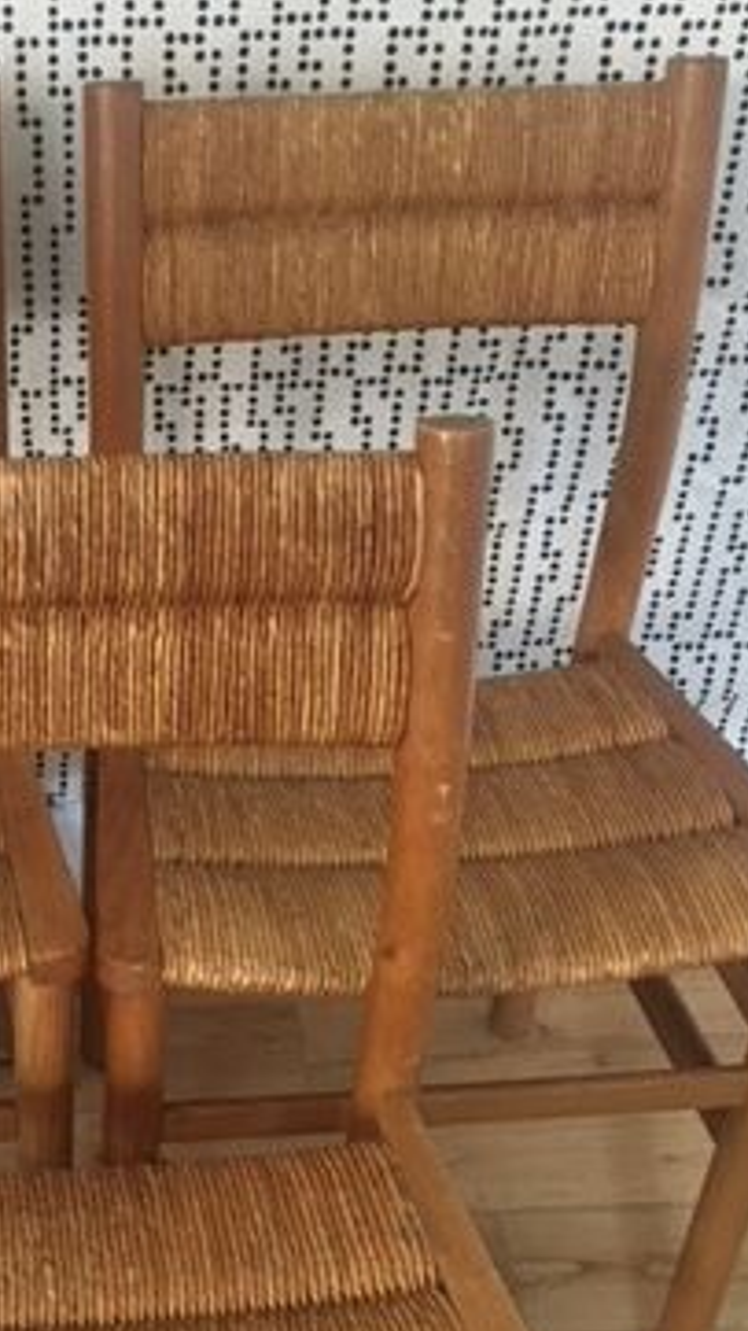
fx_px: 1975
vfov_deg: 36.5
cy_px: 966
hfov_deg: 20.8
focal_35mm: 56
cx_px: 22
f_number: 2.2
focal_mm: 4.15
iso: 200
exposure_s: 1/17
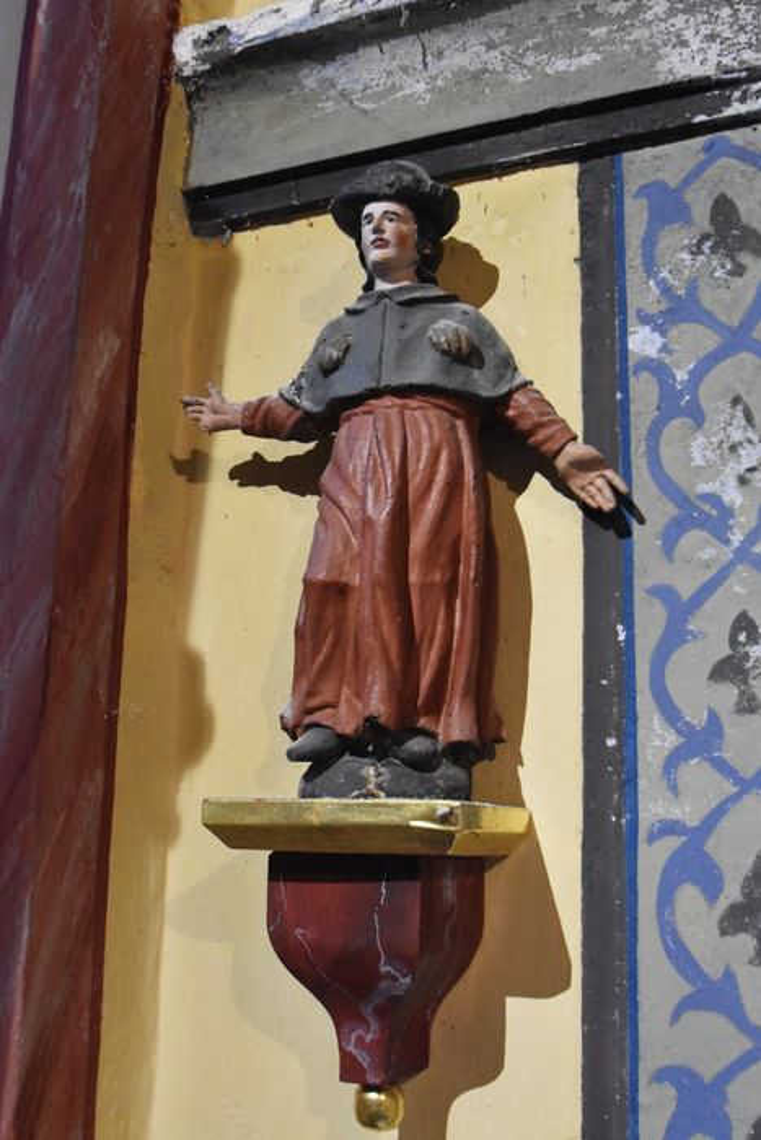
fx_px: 1141
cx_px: 380
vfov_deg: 53.1
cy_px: 570
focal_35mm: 36
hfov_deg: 36.9
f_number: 4.5
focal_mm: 24
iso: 5600
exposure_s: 1/60
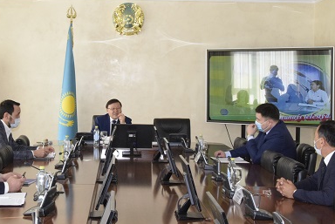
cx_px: 144
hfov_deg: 29.7
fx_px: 631
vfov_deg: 20.1
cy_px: 86
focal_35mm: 68
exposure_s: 1/160
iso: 2500
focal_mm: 29
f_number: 14
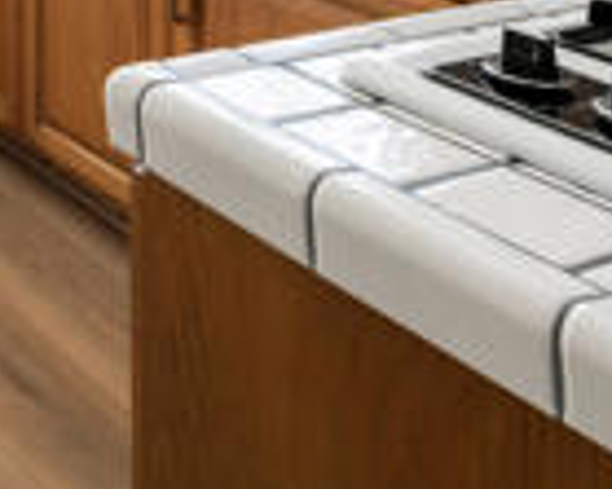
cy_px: -412
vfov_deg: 17.5
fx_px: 1249
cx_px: -282
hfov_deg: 22.9
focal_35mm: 69
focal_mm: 16
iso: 64
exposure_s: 1/40
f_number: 10
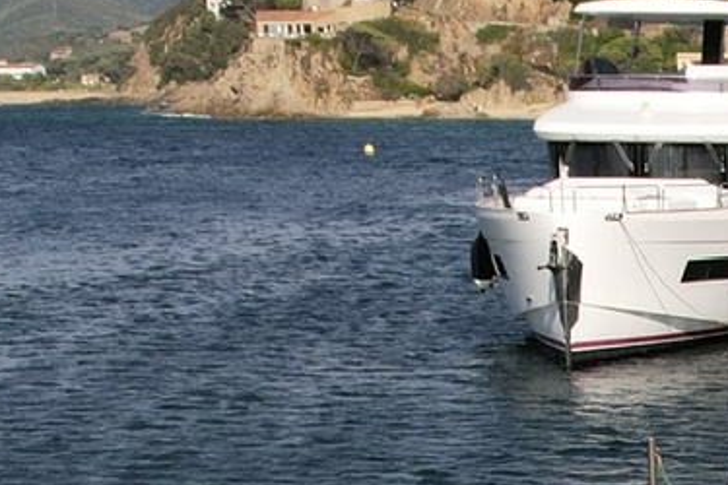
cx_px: 1171
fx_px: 2063
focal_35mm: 102
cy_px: 1116
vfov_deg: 11.4
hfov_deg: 17.5
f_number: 2.8
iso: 100
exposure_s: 1/90
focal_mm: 8.38
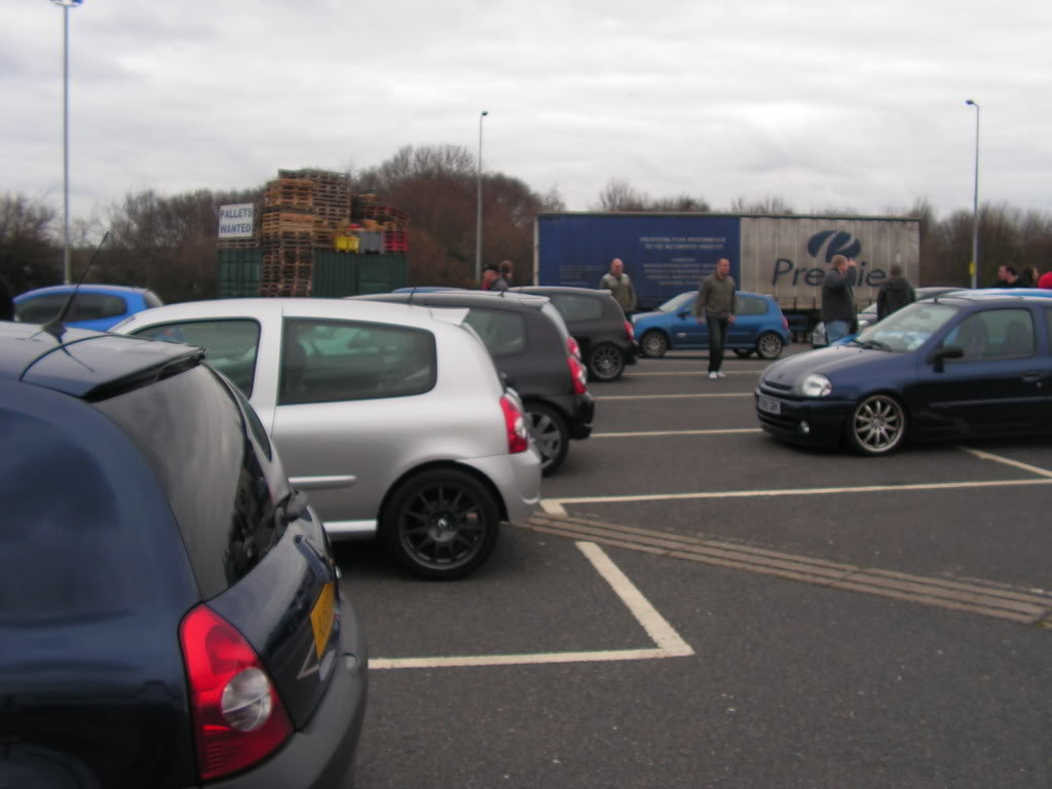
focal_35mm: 36
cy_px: 394
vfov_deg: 39.7
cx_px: 526
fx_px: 1094
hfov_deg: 51.4
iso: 64
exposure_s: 1/320
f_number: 3.2
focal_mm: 6
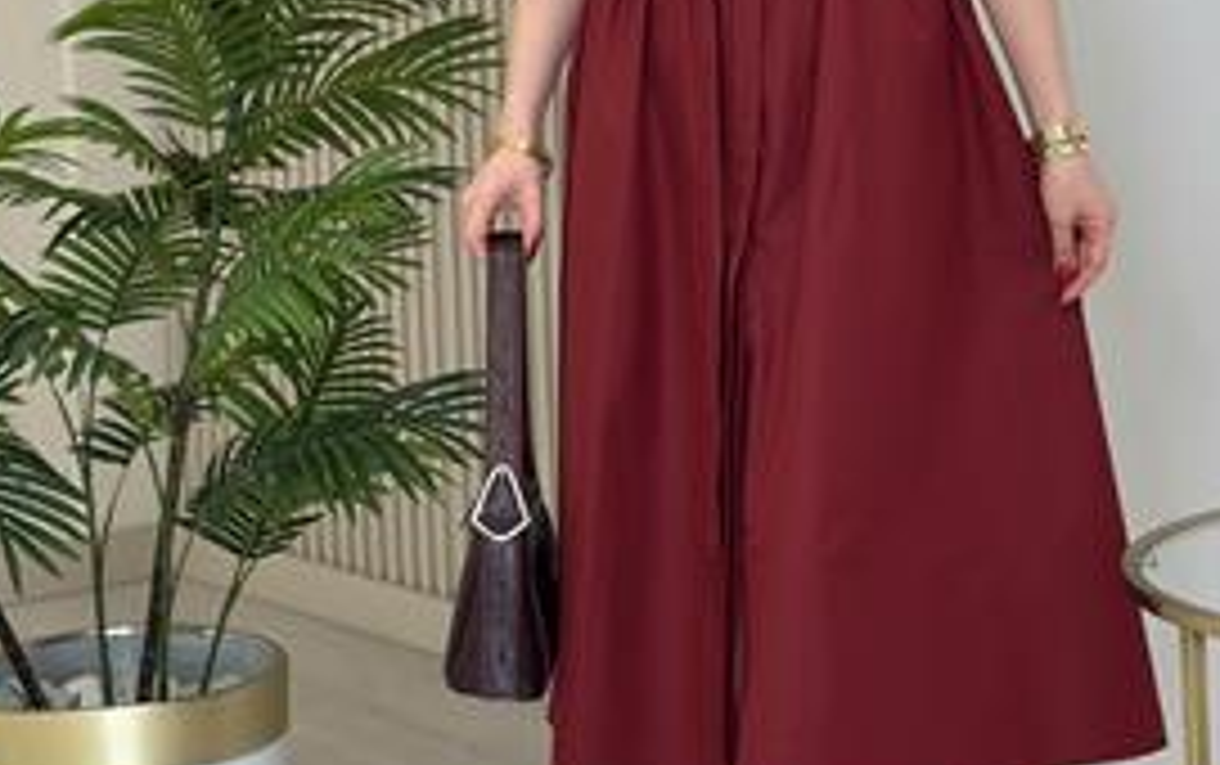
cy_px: 88
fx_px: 3328
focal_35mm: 100
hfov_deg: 20.7
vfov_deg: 13.0
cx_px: 765
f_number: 1.78
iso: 80
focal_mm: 6.86
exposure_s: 1/240
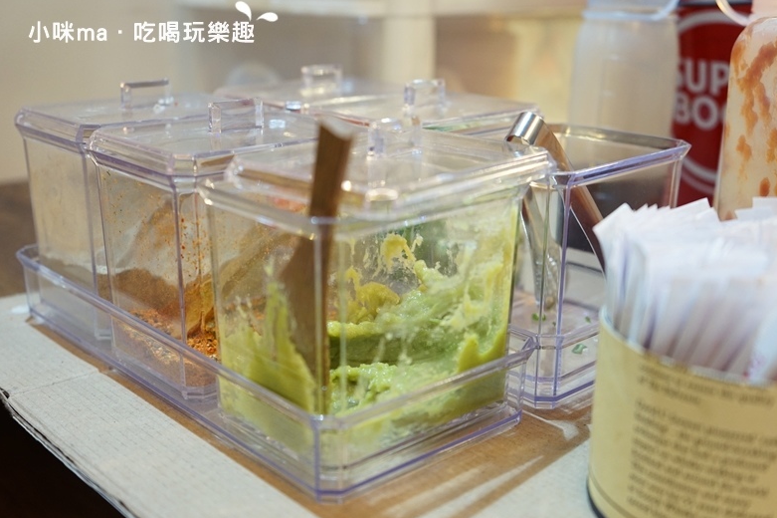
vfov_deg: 31.9
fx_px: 906
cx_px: 396
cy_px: 259
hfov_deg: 46.4
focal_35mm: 42
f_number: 4.5
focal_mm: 41
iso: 1250
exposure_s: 1/60
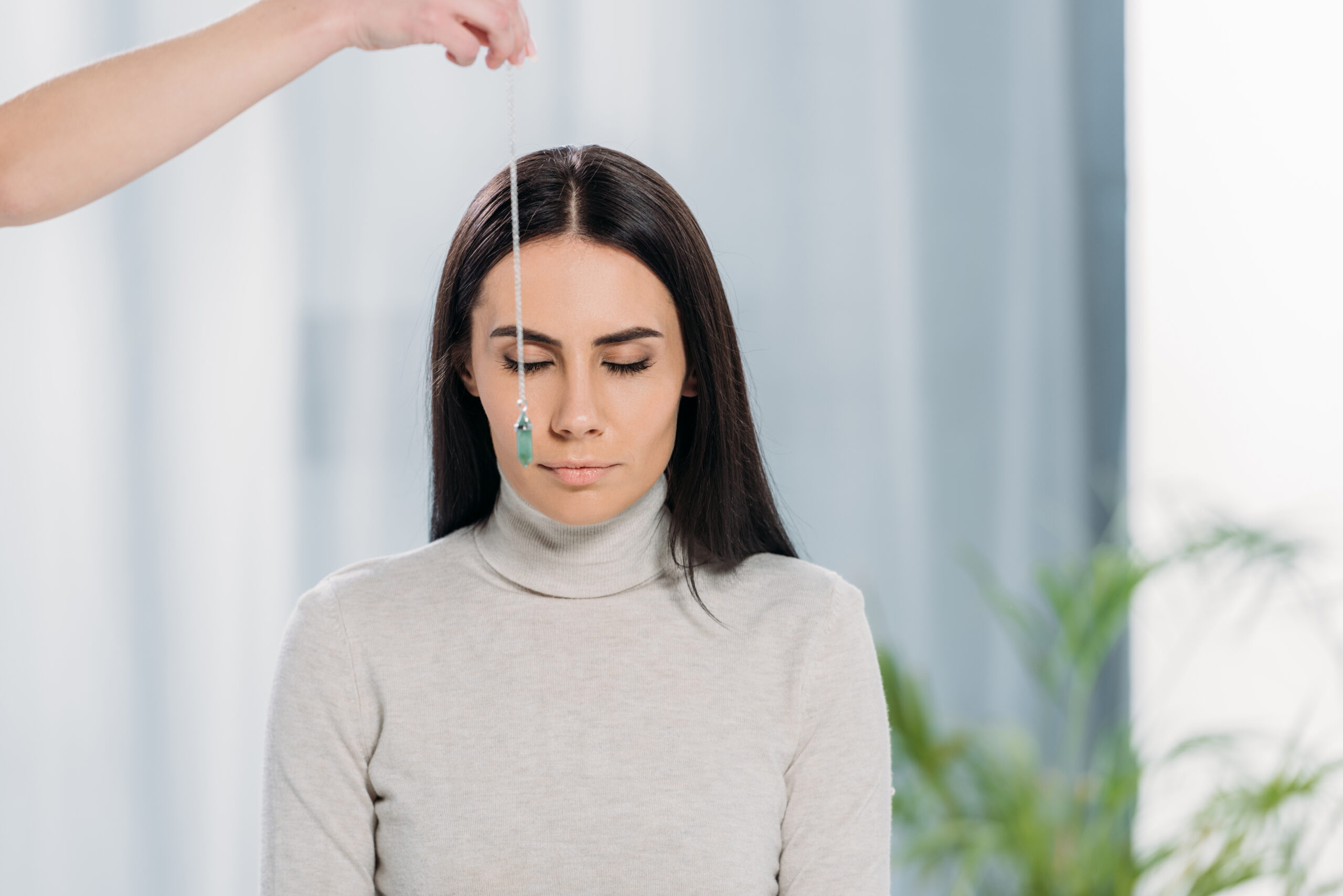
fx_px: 7090
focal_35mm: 190
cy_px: 448
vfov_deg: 7.2
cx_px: 672
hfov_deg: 10.8
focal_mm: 190
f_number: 4
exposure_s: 1/160
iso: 125
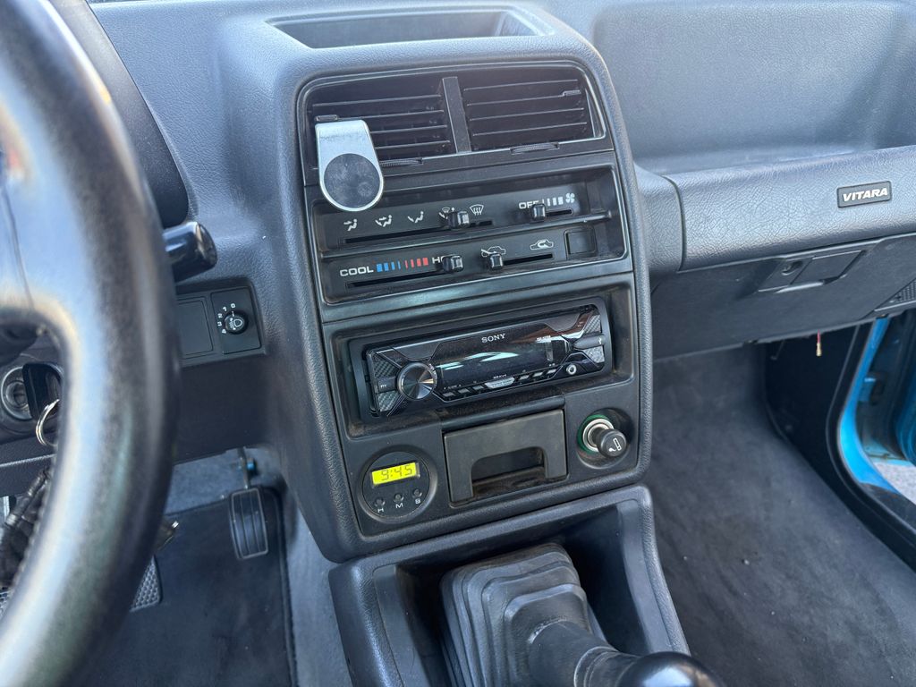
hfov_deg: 71.6
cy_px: 344
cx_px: 458
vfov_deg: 56.8
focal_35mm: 24
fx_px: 635
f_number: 1.78
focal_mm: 6.76
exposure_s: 1/94
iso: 200
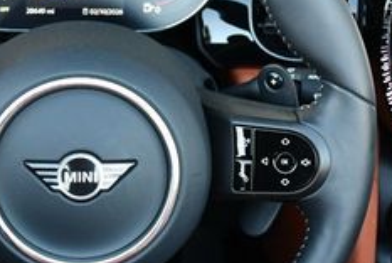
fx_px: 1319
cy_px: 150
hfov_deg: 16.9
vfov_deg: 11.4
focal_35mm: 121
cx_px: 256
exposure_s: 1/250
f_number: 3.8
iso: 800
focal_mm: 22
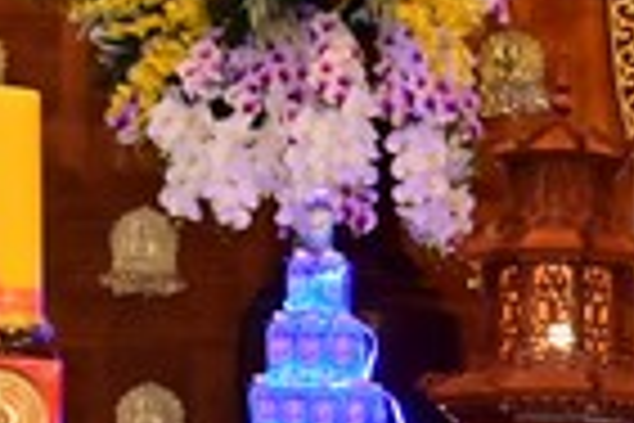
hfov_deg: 8.3
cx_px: 1421
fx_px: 4068
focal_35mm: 231
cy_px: 756
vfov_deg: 5.8
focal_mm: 50
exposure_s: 1/160
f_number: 6.3
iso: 4000
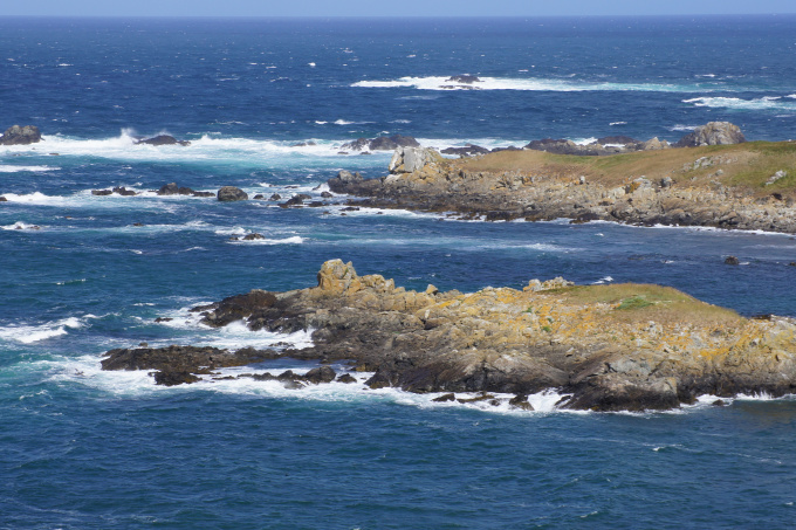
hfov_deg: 17.1
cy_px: 265
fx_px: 2653
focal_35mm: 120
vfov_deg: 11.4
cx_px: 398
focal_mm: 80
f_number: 11
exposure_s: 1/200
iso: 100
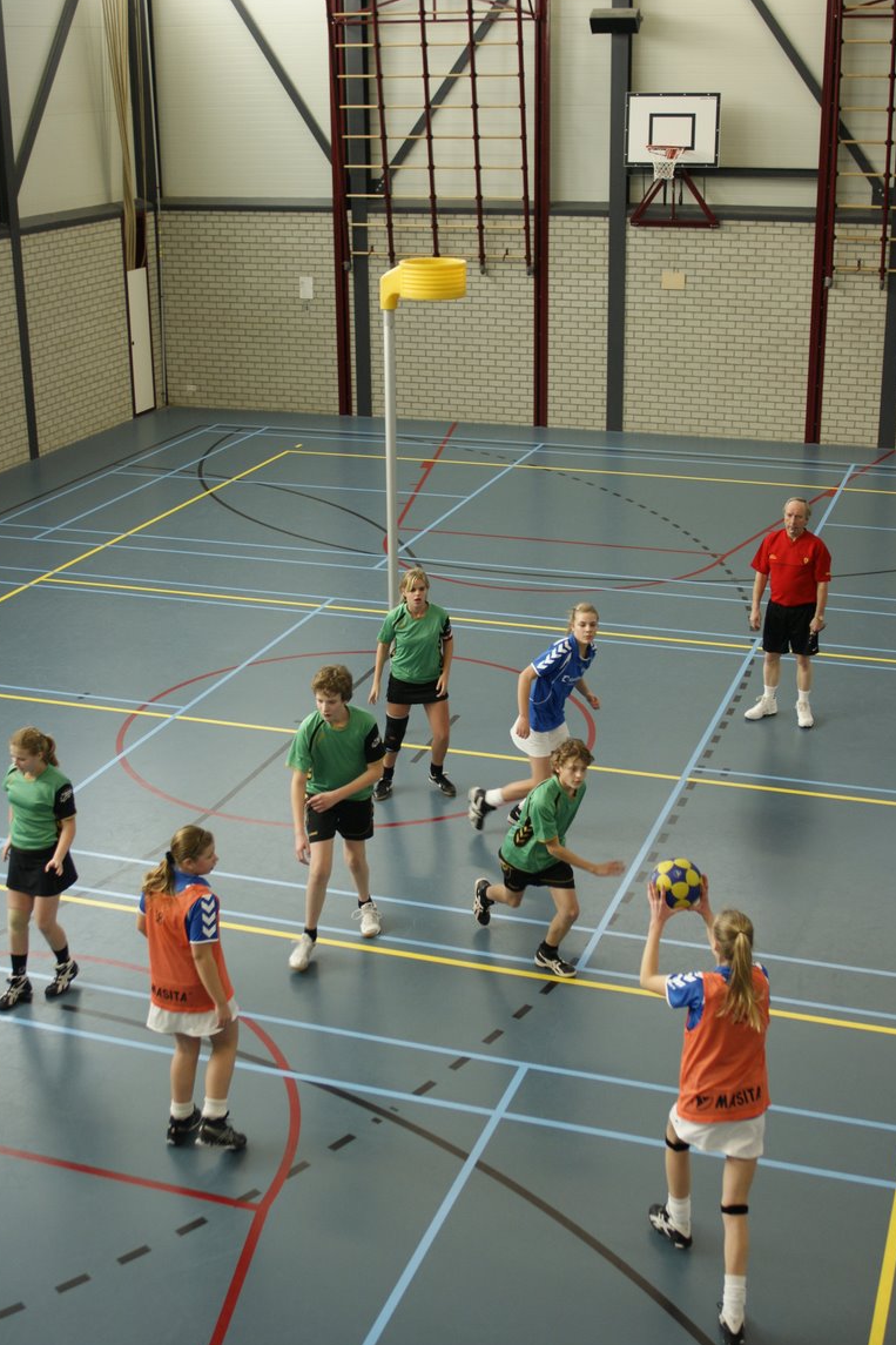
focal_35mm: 44
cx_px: 452
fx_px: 1643
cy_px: 675
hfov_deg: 30.5
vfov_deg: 44.5
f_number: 2.8
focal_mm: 28
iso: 400
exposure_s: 1/200
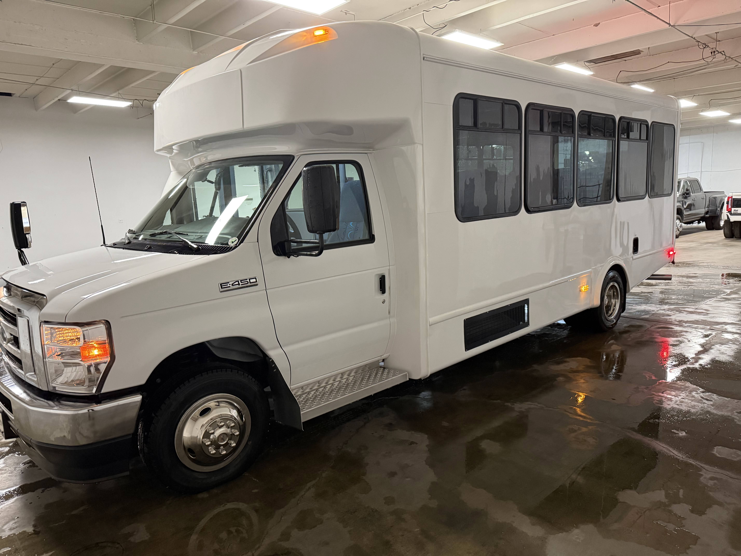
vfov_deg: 56.8
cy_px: 278
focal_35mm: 24
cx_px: 370
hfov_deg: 71.6
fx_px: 514
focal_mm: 6.76
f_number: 1.78
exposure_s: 1/60
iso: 640
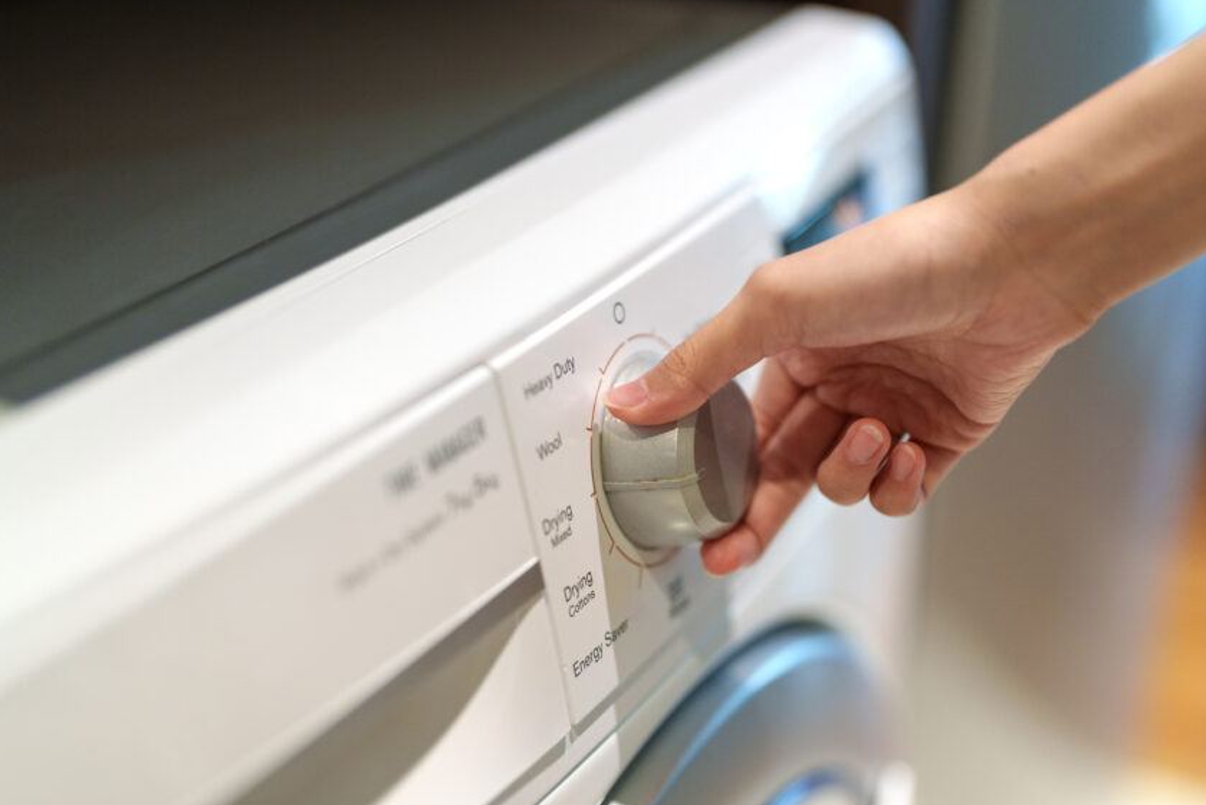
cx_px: 661
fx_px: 2044
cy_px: 478
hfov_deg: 32.8
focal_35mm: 61
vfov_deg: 22.2
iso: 640
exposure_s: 1/100
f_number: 1.4
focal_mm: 50
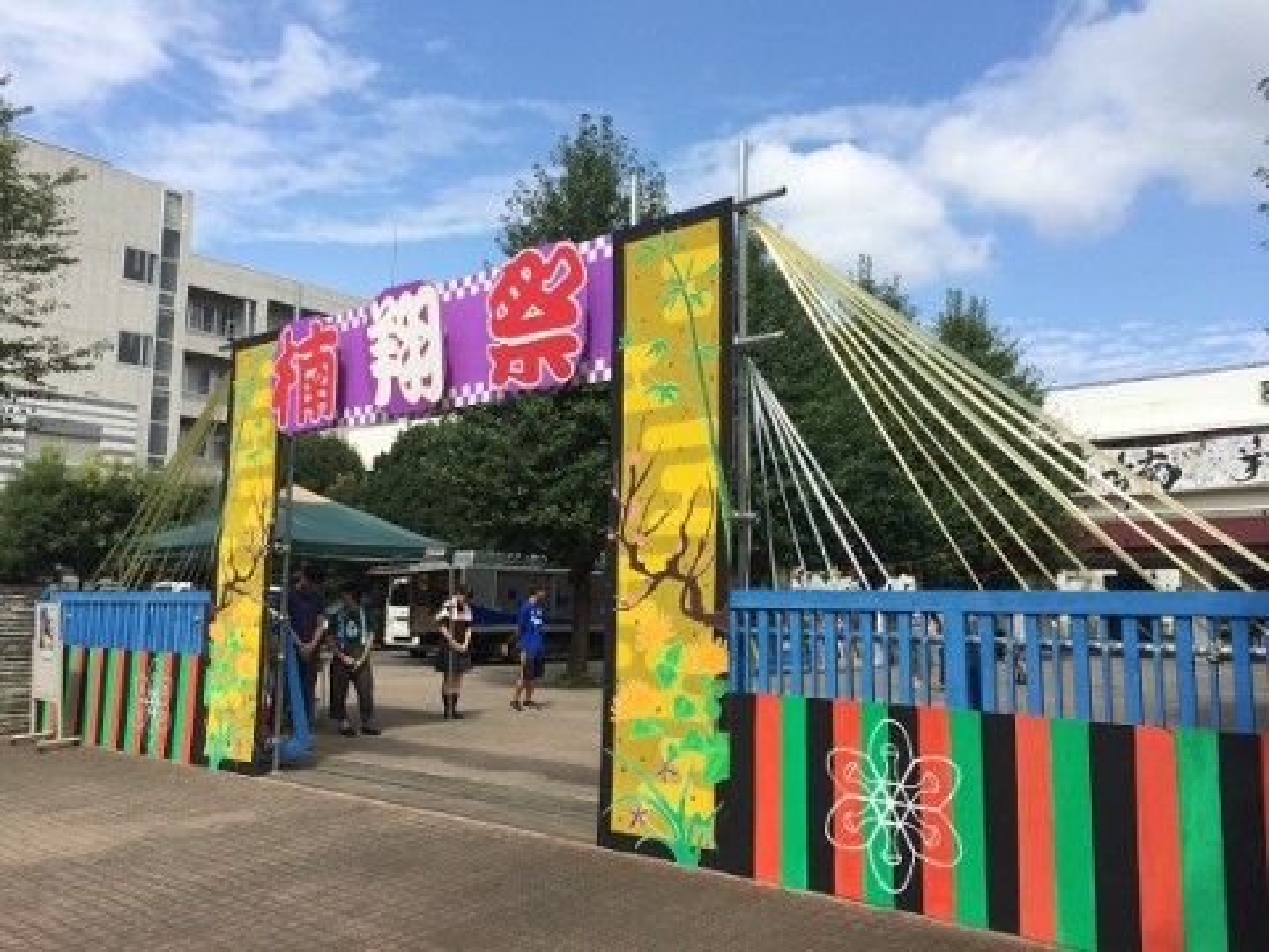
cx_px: 634
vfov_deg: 48.2
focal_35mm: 29
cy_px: 476
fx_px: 1063
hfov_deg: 61.7
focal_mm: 4.15
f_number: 2.2
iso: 32
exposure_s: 1/2283
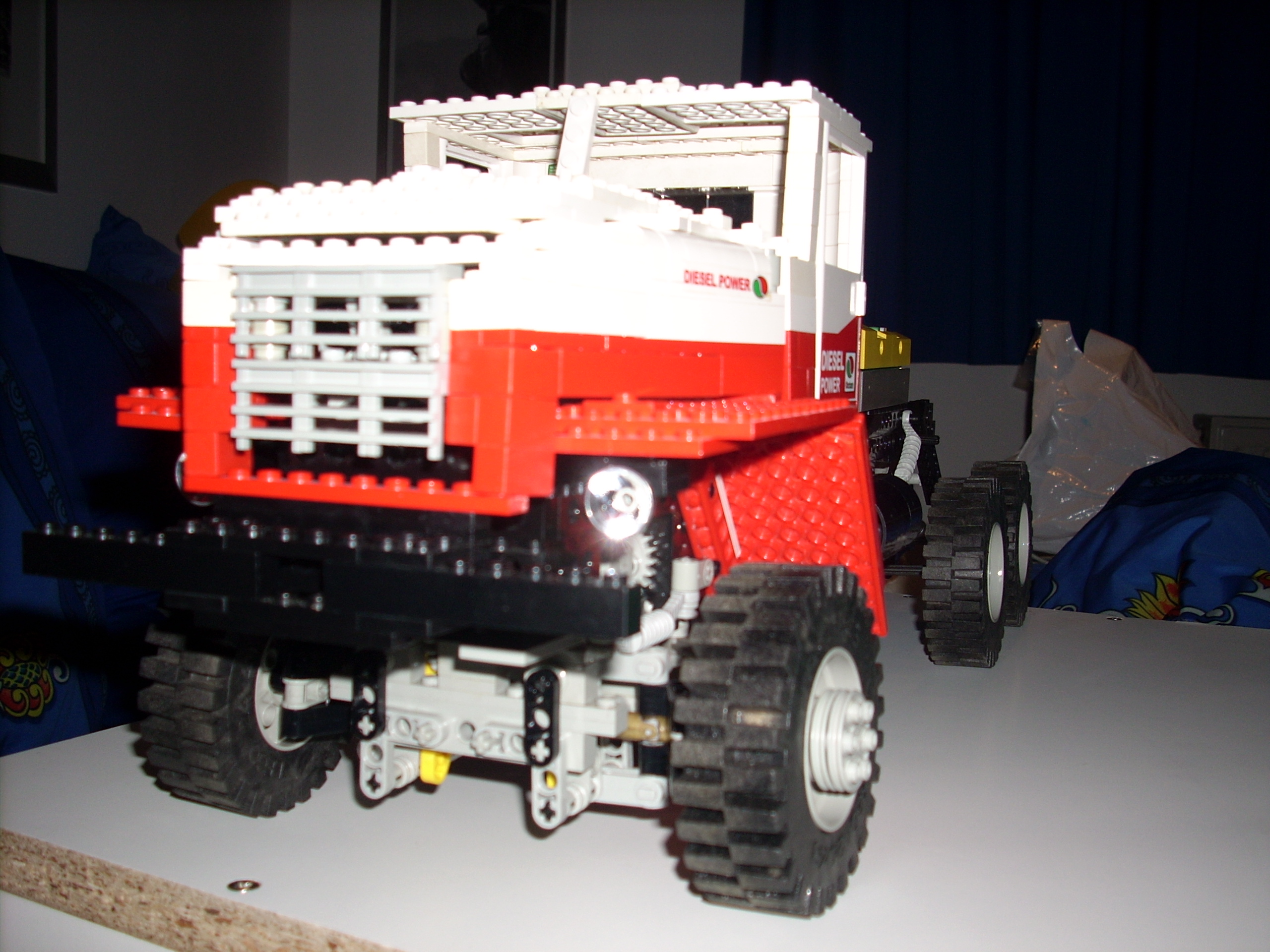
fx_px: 1357
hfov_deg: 50.1
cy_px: 476
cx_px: 635
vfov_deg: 38.7
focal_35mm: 37
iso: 64
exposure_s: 1/60
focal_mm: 6.2
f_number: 2.8
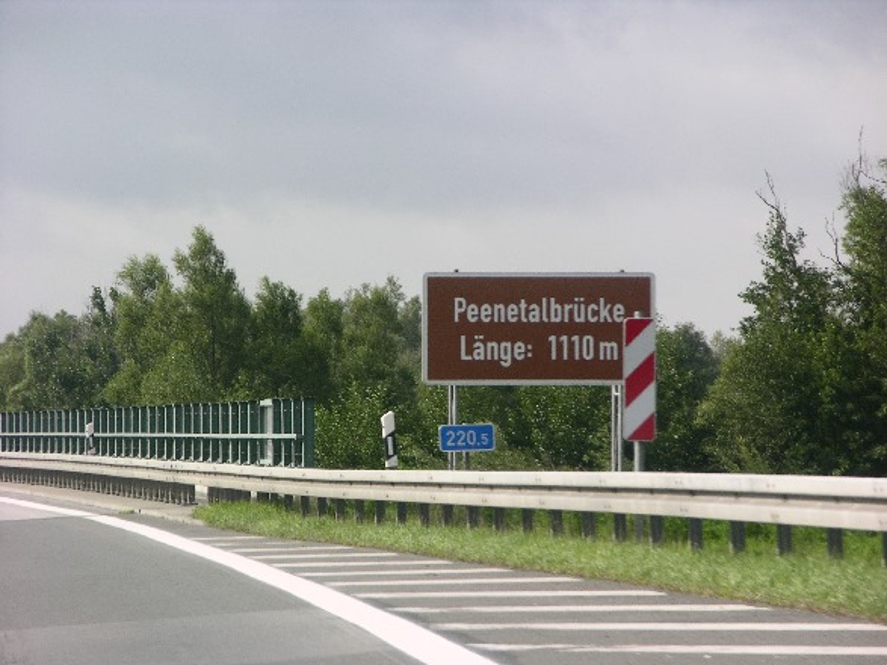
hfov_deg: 7.1
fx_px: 7173
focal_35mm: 280
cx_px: 444
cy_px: 332
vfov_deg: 5.3
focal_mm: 71.2
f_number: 5.9
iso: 50
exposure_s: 1/152
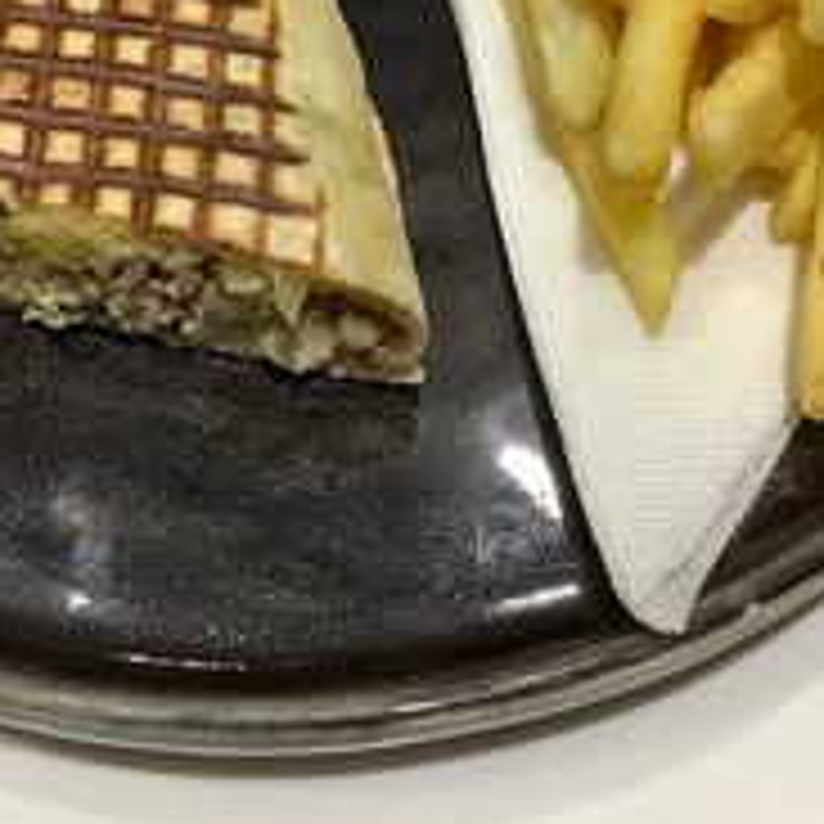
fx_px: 1724
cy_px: 11
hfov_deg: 26.7
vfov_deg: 25.6
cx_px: 275
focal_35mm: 64
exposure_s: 1/100
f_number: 2.4
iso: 80
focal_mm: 3.3
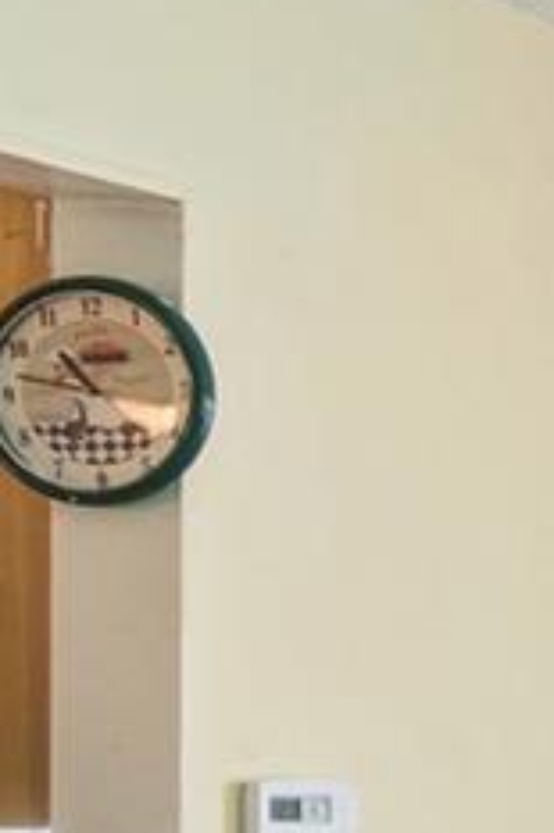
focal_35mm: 103
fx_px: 2381
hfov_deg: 7.5
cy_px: 1401
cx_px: 2395
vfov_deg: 17.1
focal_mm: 10
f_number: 10
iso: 400
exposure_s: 1/1.25
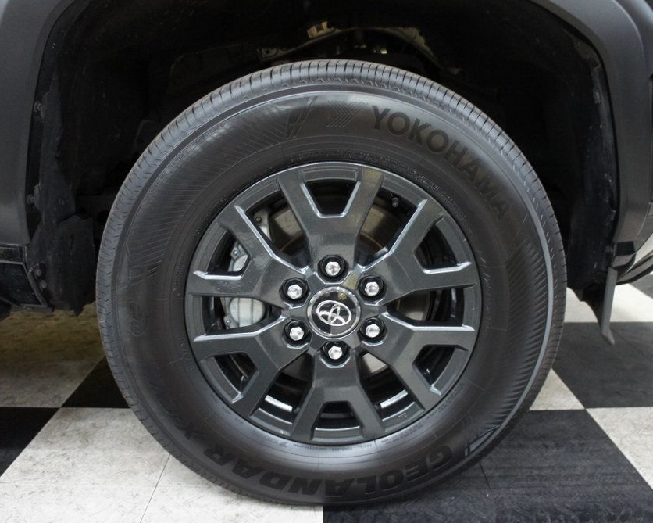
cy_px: 265
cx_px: 343
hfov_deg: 57.1
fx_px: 599
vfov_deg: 47.1
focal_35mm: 31
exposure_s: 1/40
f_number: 3.5
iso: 1600
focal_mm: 18
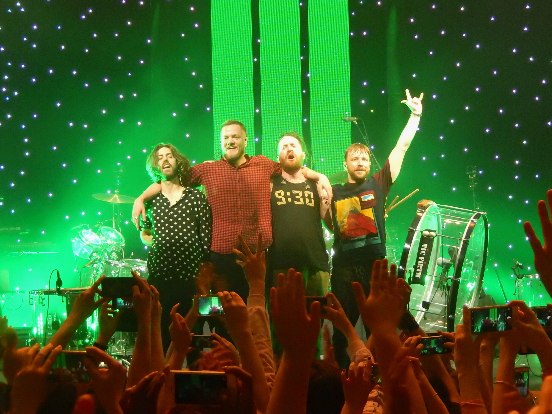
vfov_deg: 21.9
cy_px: 207
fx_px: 1068
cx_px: 276
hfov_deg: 29.0
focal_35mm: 67
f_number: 4.8
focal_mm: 12
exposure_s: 1/40
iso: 1600
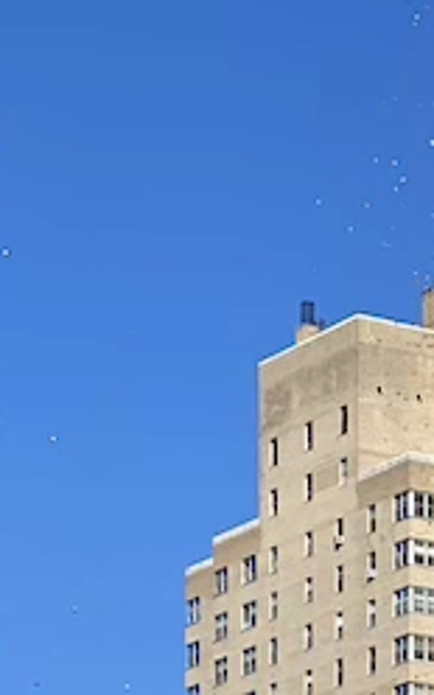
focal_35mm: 237
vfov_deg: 8.4
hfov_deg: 5.3
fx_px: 4485
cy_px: 1389
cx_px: 1081
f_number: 2
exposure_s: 1/1776
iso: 20
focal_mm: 6
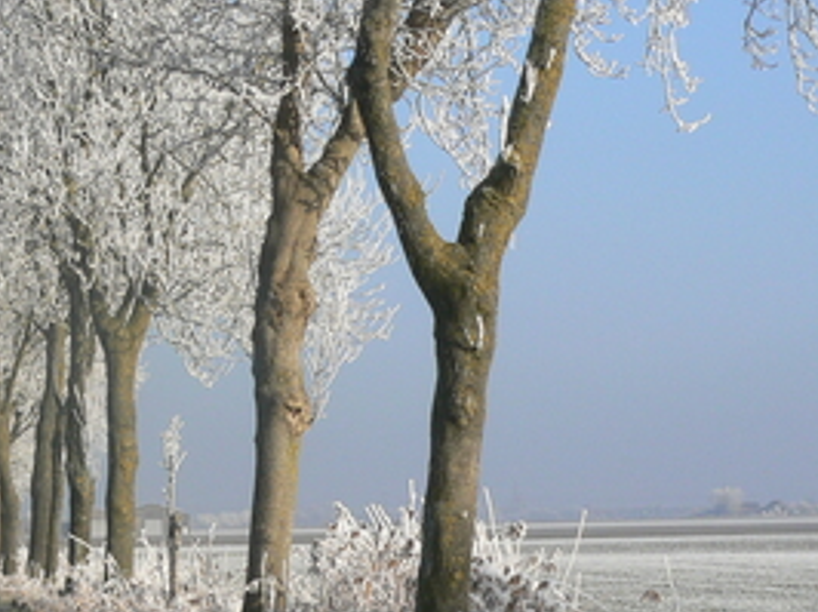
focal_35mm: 149
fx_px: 3518
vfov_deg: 9.9
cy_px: 526
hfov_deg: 13.1
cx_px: -34
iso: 80
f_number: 6.3
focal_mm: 11
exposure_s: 1/500
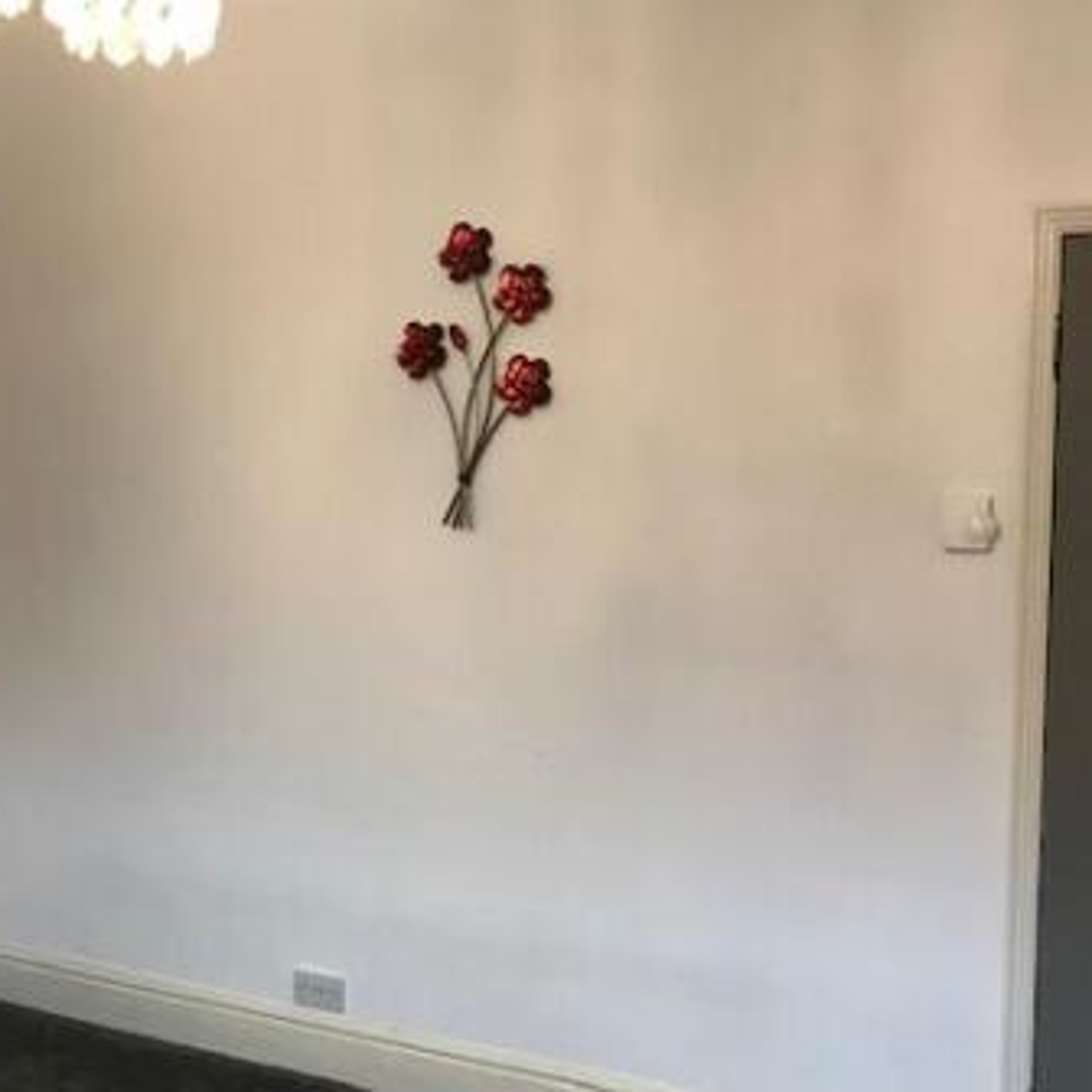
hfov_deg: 39.0
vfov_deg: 39.1
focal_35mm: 43
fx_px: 1535
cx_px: 435
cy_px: 605
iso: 64
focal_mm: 3.99
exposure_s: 1/17
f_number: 1.8
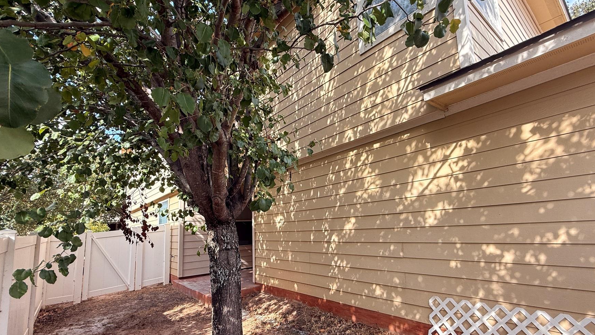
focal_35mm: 18
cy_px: 190
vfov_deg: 60.8
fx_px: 284
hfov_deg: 92.5
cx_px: 317
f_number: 2.2
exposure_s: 1/297
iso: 64
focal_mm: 2.22
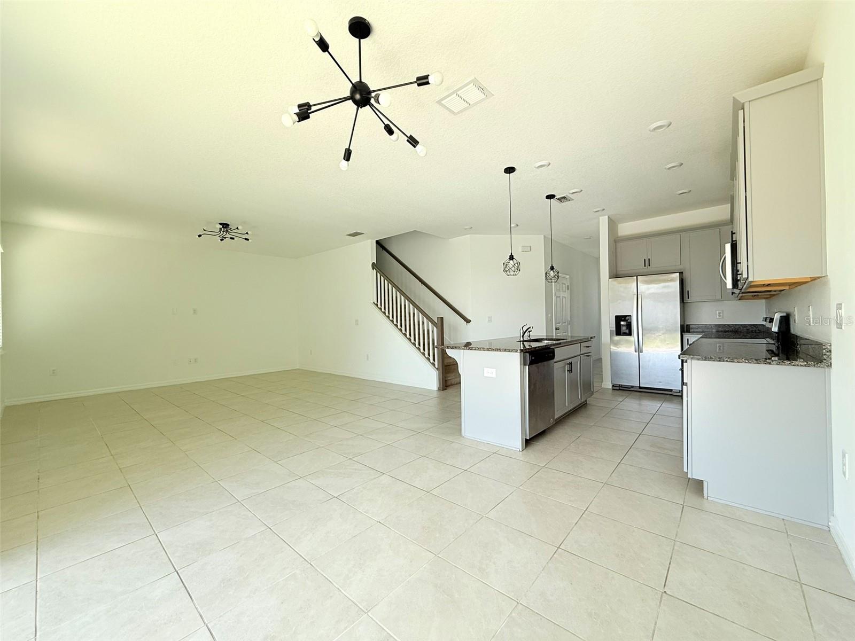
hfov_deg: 102.1
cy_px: 320
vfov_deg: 85.7
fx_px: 346
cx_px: 428
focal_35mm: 14
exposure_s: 1/99
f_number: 2.2
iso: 80
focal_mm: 2.22
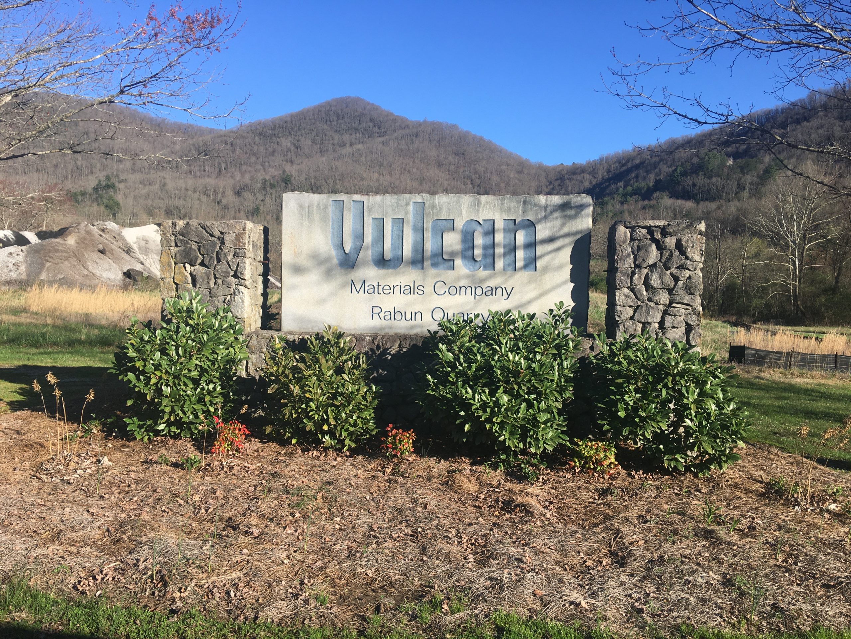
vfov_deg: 48.2
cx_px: 426
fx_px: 713
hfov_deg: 61.7
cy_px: 320
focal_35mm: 29
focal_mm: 4.15
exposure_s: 1/864
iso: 25
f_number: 2.2
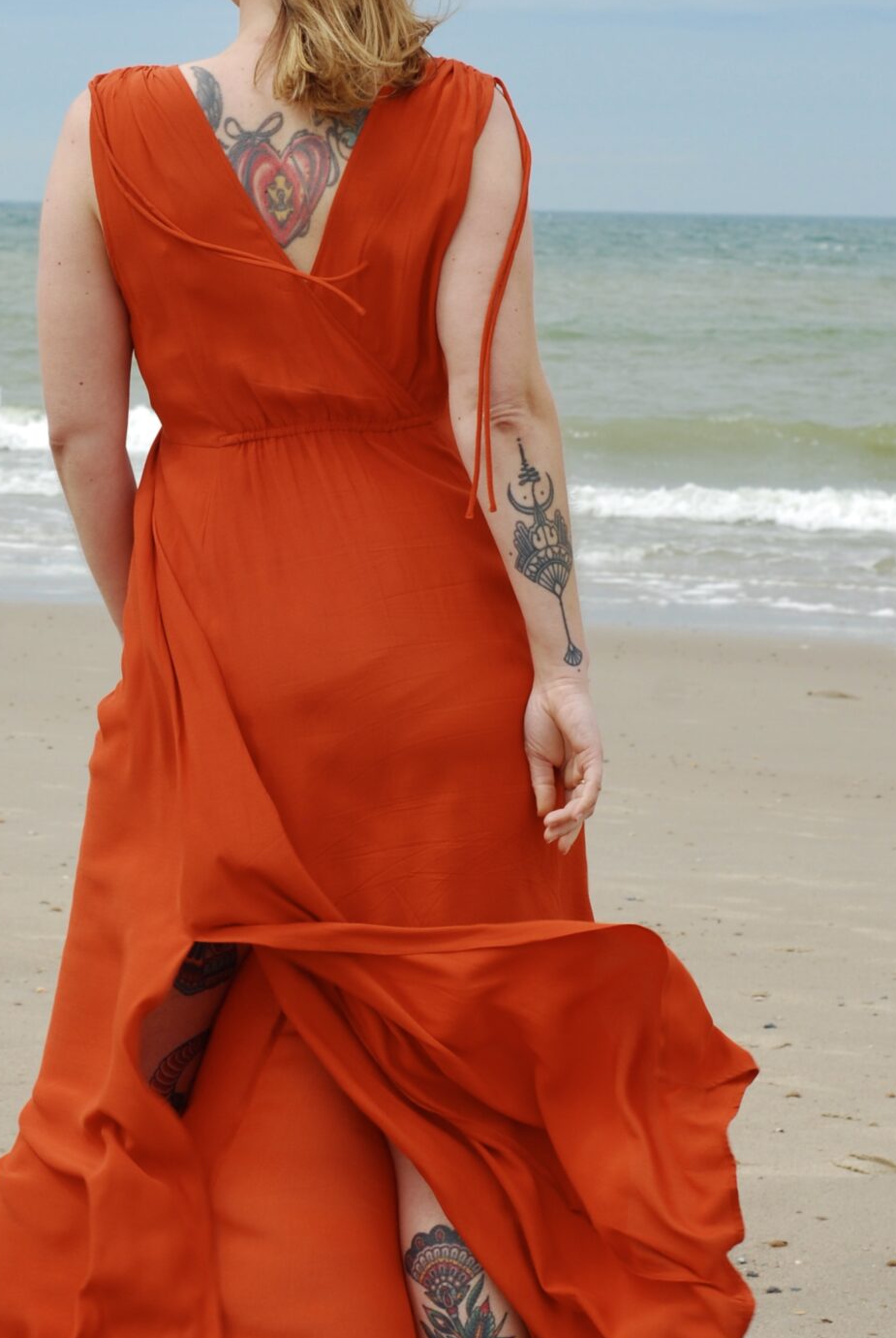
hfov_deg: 9.9
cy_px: 508
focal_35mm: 139
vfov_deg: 14.7
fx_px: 5172
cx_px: 249
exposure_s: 1/320
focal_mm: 50
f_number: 9
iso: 200
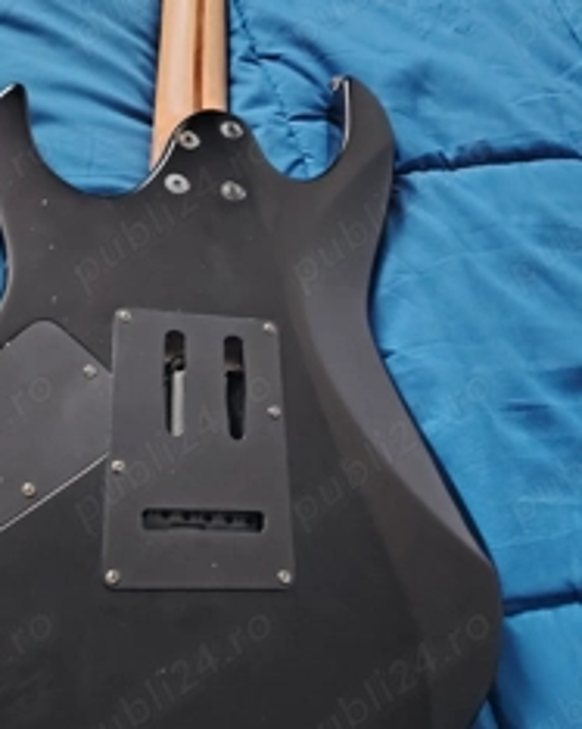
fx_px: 862
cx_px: 280
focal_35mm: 40
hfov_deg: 37.3
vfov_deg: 45.3
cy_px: 262
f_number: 1.75
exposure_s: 1/25
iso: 3500
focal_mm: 5.25
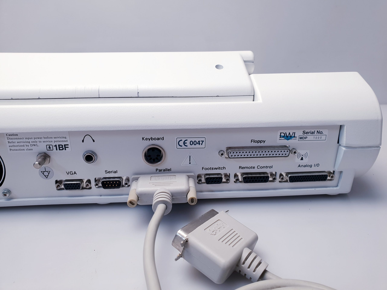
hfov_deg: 67.3
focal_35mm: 26
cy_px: 145
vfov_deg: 53.1
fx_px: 291
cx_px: 194
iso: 50
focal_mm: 4.3
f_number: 2.4
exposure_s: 1/50
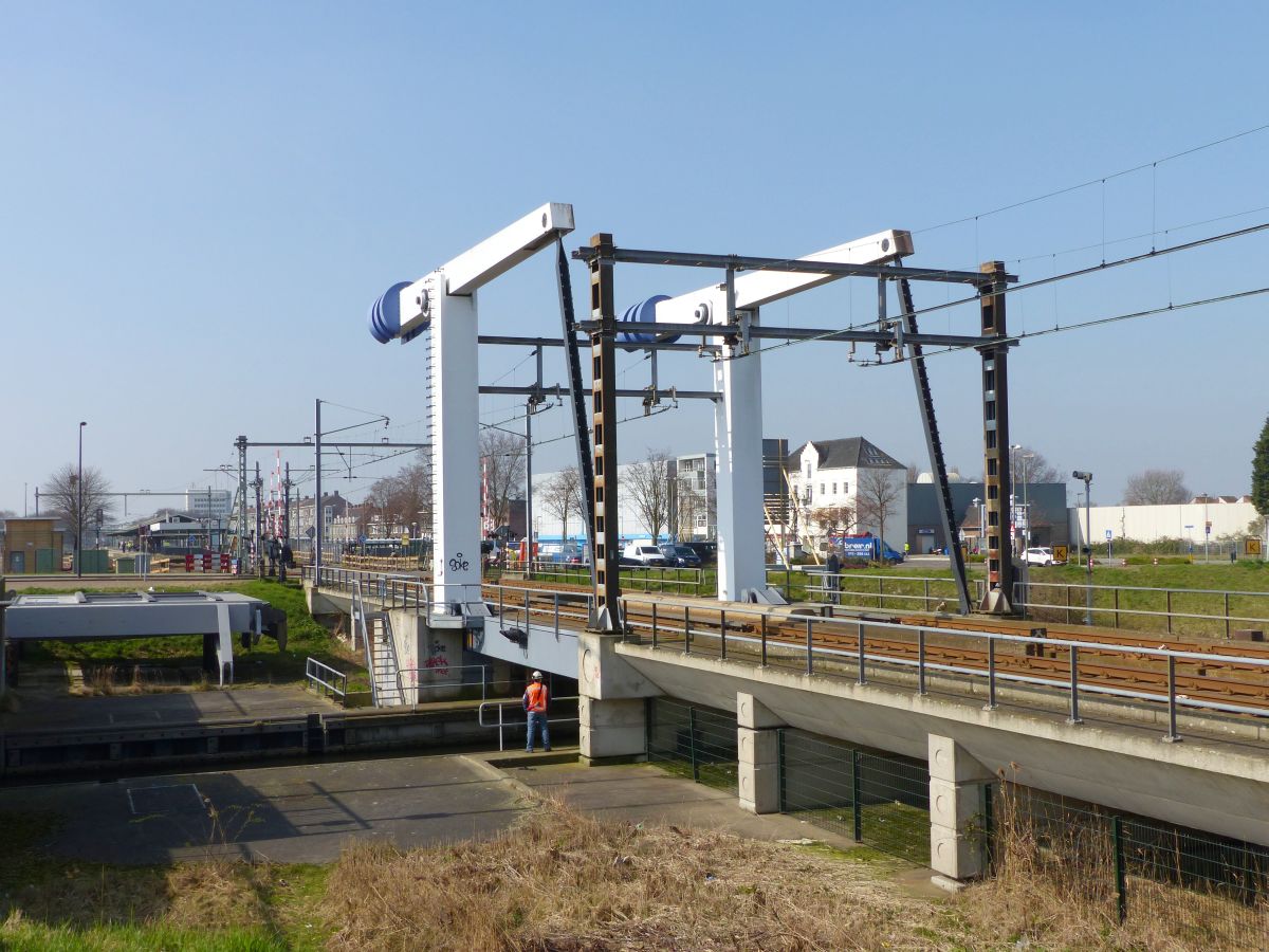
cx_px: 634
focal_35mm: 38
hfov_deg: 49.0
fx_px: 1393
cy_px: 476
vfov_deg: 37.7
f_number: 4
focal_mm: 6.8
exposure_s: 1/1300
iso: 100
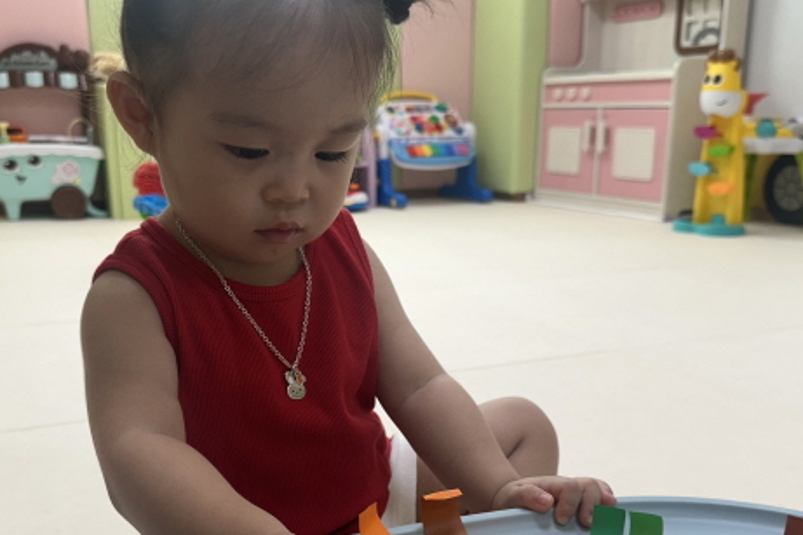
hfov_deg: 49.5
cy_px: 361
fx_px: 870
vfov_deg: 33.8
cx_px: 375
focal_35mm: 39
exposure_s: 1/120
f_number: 1.78
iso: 64
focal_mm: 6.86
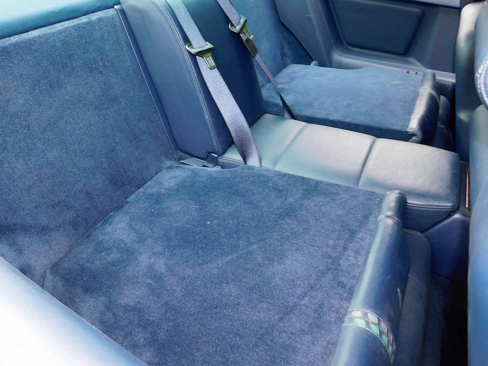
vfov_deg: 46.2
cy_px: 129
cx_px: 230
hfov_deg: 59.9
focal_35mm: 30
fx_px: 423
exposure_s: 1/100
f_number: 3
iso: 125
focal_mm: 4
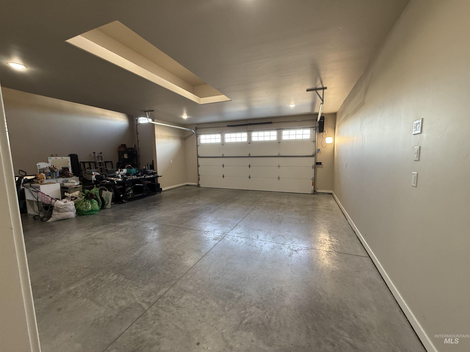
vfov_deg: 85.7
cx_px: 235
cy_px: 176
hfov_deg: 102.1
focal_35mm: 14
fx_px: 190
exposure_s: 1/120
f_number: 2.2
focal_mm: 2.22
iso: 400
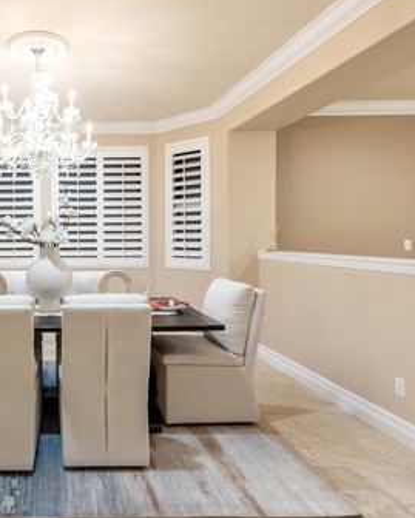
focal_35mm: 25
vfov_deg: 68.0
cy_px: 238
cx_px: 48
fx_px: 384
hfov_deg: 50.8
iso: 500
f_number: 4
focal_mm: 14
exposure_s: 1/60
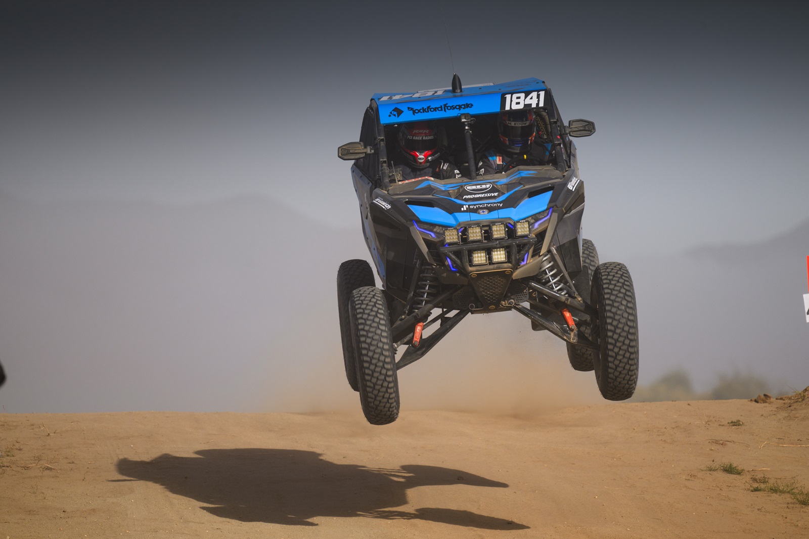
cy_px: 270
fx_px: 8986
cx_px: 404
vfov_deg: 3.4
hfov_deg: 5.2
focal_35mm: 400
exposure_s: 1/1600
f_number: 5.6
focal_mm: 400
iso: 250
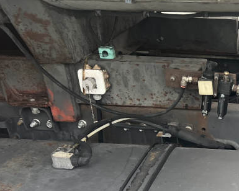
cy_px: 172
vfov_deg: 22.6
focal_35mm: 66
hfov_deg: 26.0
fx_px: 467
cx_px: 277
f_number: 1.5
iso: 80
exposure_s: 1/121
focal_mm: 5.7
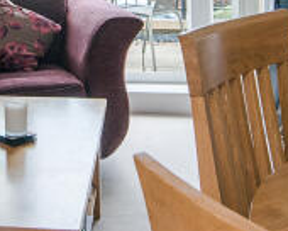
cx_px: 51
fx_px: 673
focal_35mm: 79
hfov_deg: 23.7
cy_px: -87
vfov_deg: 17.9
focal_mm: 14
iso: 400
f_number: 10
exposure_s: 1/60
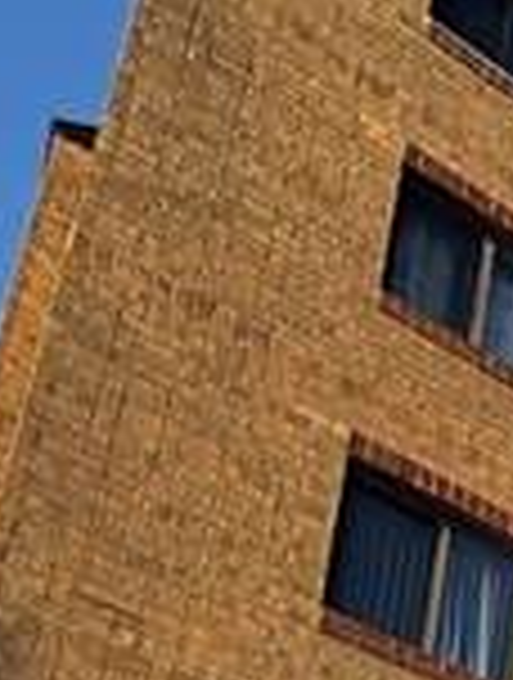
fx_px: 1397
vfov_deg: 19.2
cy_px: 1283
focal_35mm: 71
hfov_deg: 14.9
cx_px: 1152
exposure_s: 1/256
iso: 40
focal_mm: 2.22
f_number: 2.2
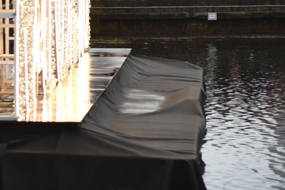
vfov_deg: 4.8
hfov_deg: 7.0
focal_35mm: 285
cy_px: -31
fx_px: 2256
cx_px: -258
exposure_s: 1/250
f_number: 2.8
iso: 100
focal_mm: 70
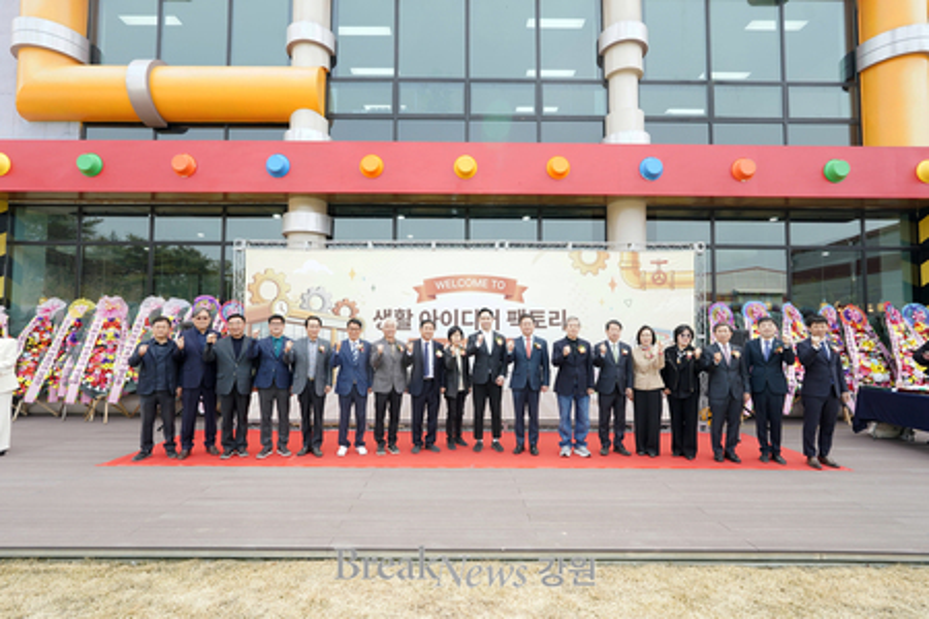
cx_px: 464
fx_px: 452
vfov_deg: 68.9
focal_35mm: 18
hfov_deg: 91.6
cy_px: 310
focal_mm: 17.5
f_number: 5.6
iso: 320
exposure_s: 1/250
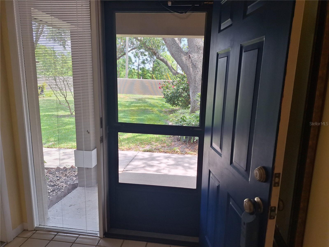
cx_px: 164
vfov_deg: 58.9
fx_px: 219
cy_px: 124
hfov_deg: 73.9
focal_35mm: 23
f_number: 1.8
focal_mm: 5.54
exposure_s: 1/307
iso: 40
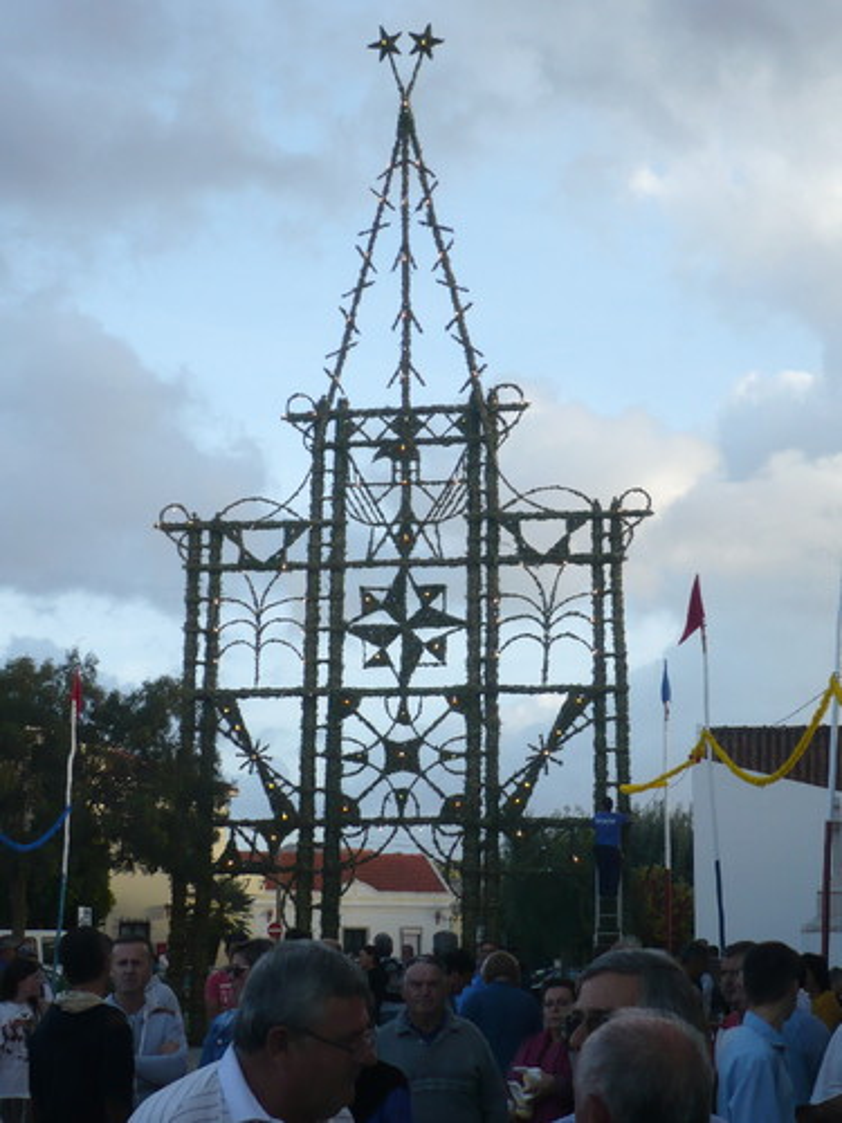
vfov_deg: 29.4
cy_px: 562
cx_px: 421
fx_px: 2141
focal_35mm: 66
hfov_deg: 22.3
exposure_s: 1/250
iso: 100
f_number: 3.9
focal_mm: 10.9
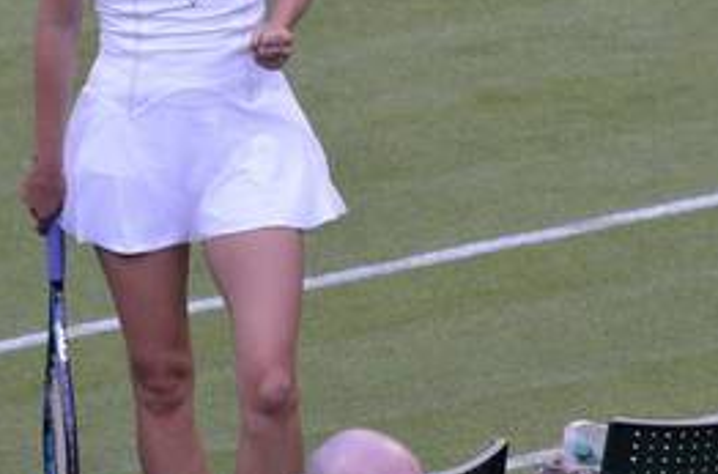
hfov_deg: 1.9
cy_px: 53
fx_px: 21535
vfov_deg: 1.3
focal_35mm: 1083
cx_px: 274
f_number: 5.3
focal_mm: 270
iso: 2000
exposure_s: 1/640
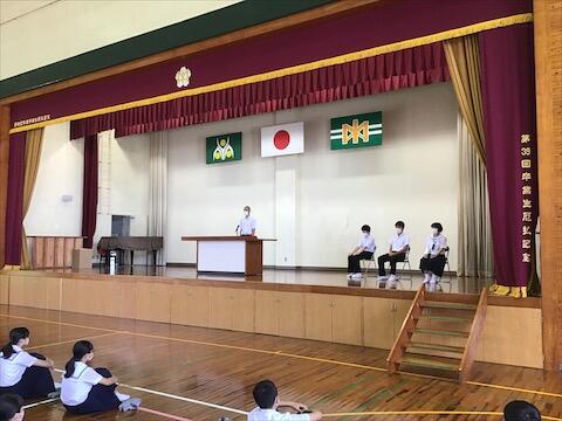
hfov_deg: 58.4
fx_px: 503
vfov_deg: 45.4
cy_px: 210
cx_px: 281
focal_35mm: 31
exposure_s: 1/30
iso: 50
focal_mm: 3.3
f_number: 2.4
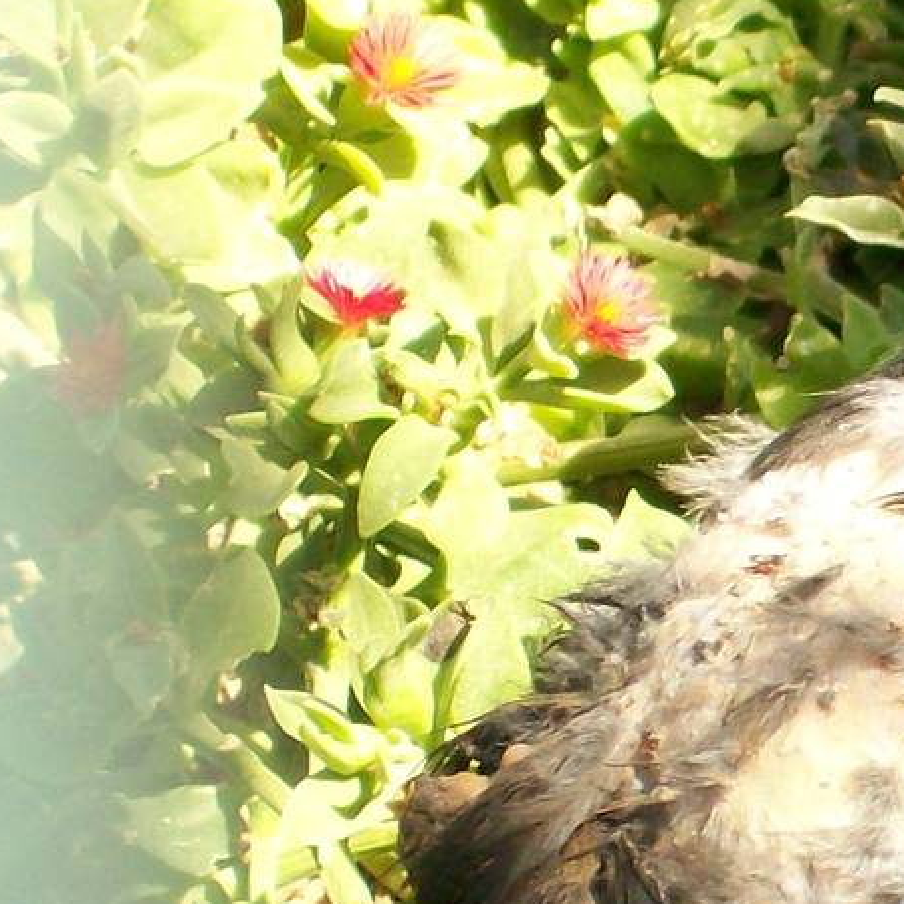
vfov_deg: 5.2
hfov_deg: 5.2
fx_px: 9898
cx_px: 1437
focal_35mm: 335
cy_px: 597
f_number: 4.8
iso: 80
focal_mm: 18
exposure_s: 1/125
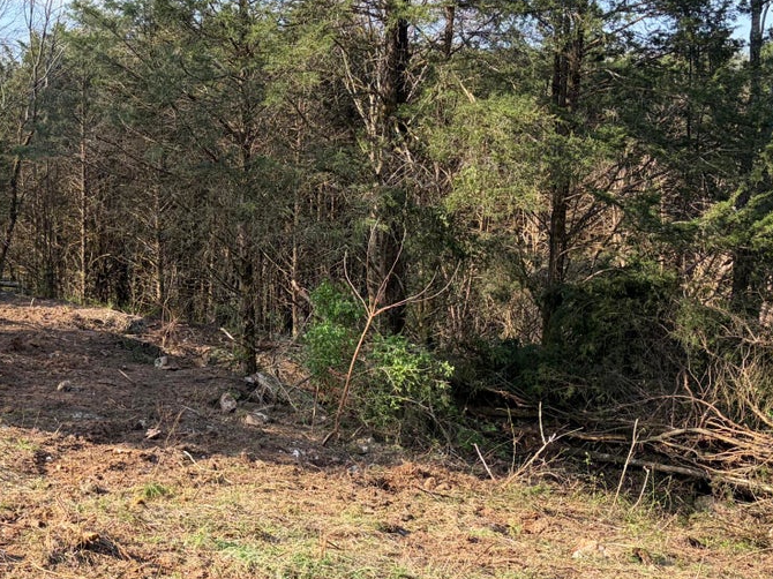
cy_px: 354
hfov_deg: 35.1
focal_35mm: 53
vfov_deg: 27.4
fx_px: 1183
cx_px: 156
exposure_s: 1/959
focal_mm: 5.96
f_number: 1.6
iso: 64
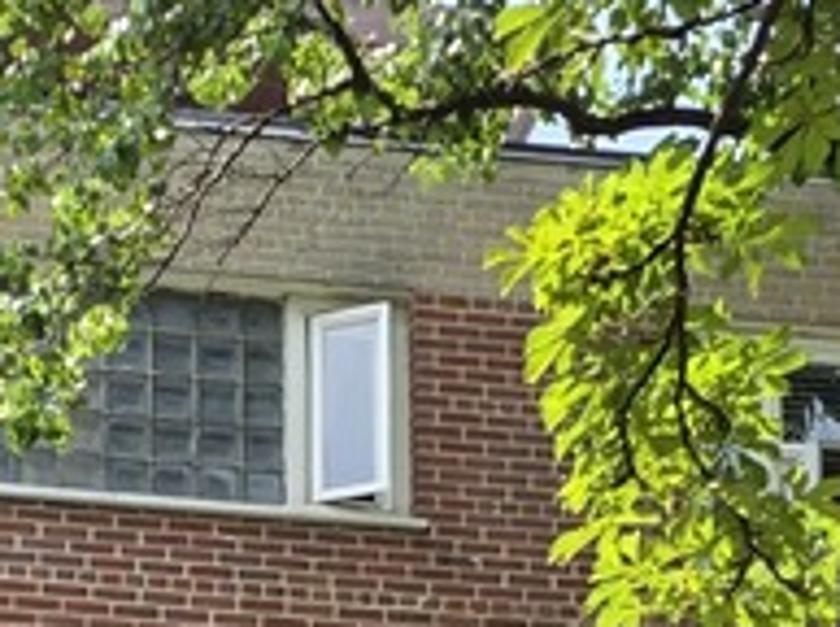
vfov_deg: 8.1
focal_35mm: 172
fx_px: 4166
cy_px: 1315
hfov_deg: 11.5
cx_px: 305
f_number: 1.7
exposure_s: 1/2565
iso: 80
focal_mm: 6.25
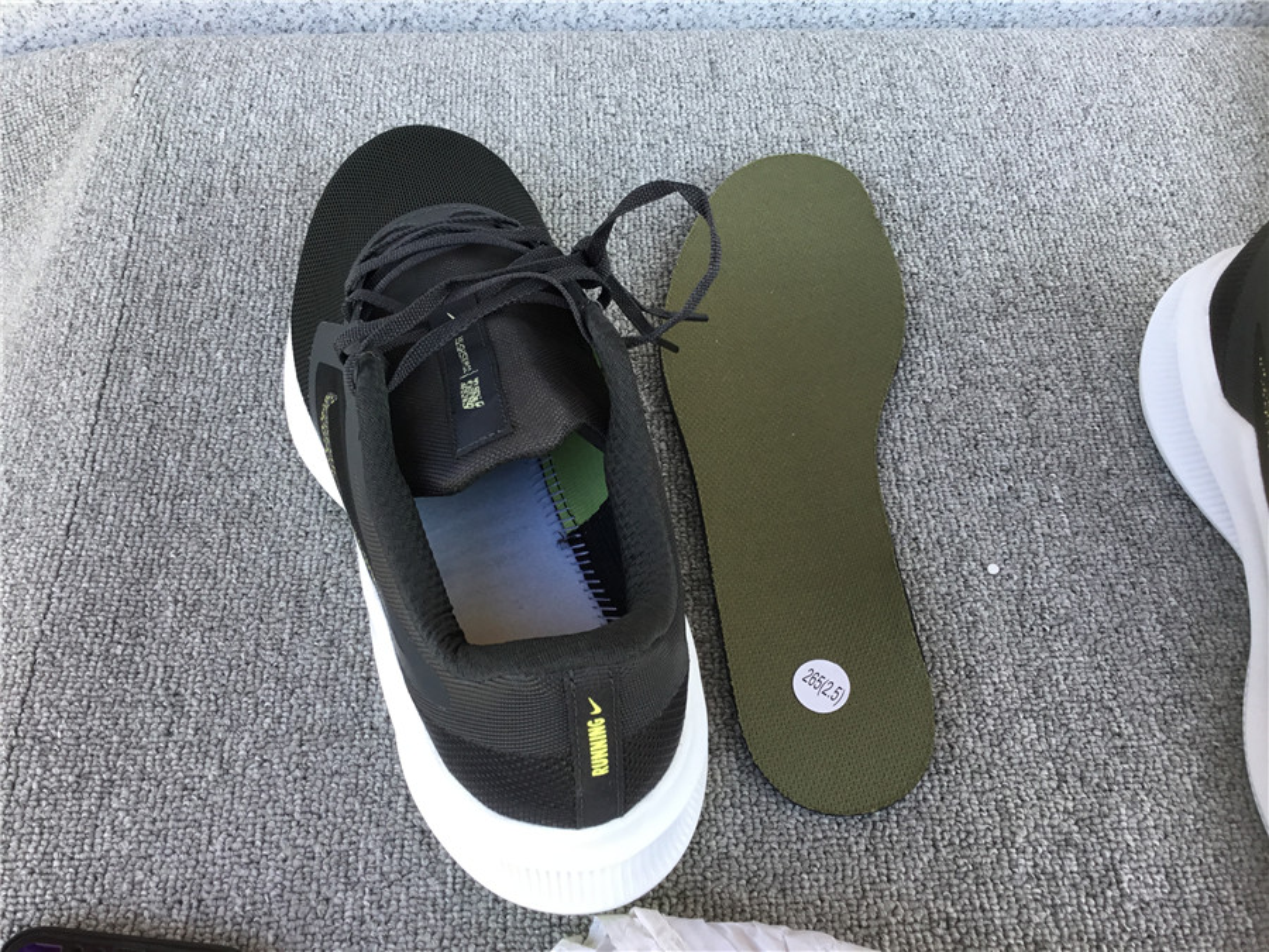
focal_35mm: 31
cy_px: 476
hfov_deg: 58.4
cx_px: 634
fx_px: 1136
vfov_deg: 45.4
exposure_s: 1/100
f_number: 2.4
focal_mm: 3.3
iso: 40
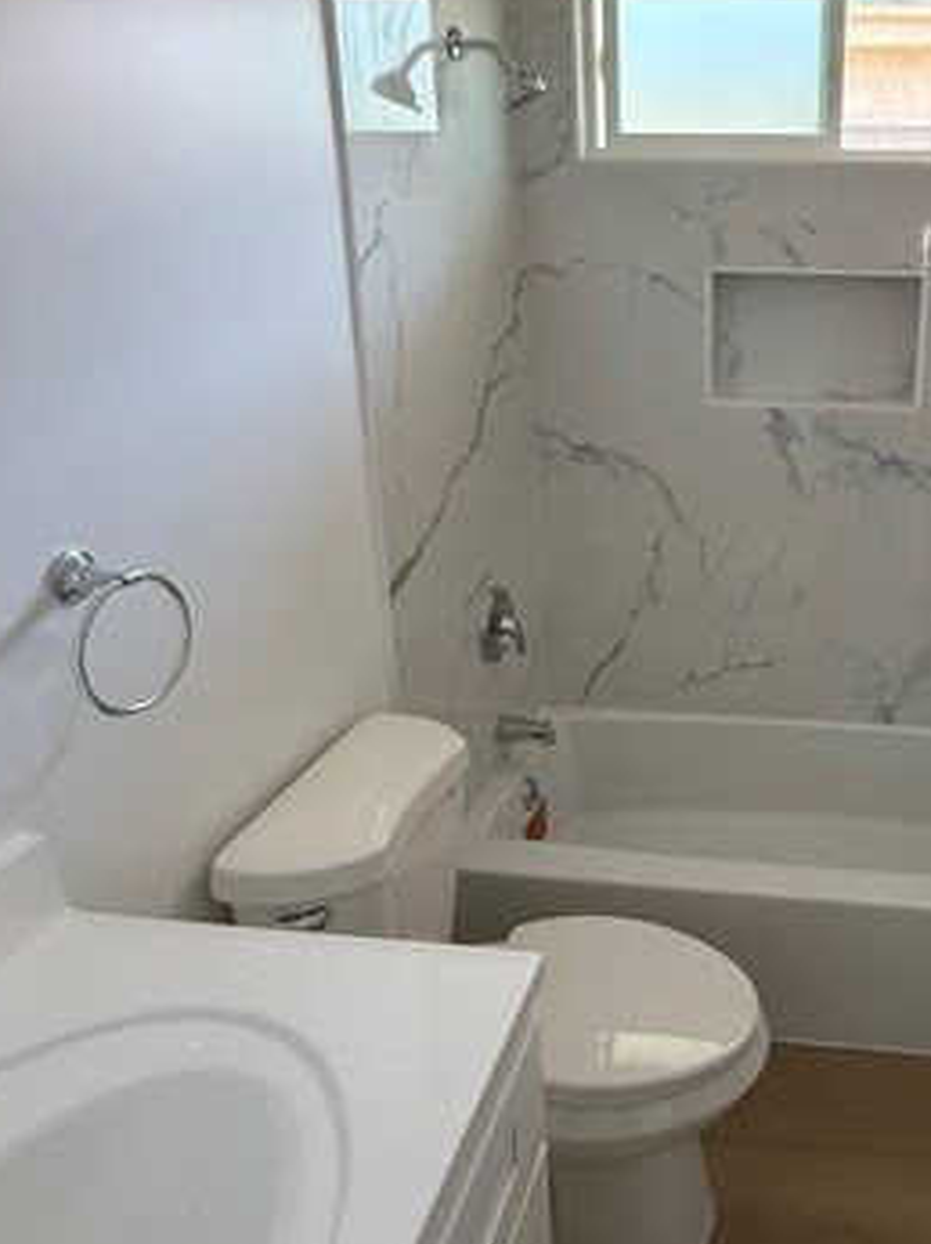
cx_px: 758
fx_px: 934
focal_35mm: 26
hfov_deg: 49.6
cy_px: 523
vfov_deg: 66.9
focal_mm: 2.22
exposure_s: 1/99
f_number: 2.2
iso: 320
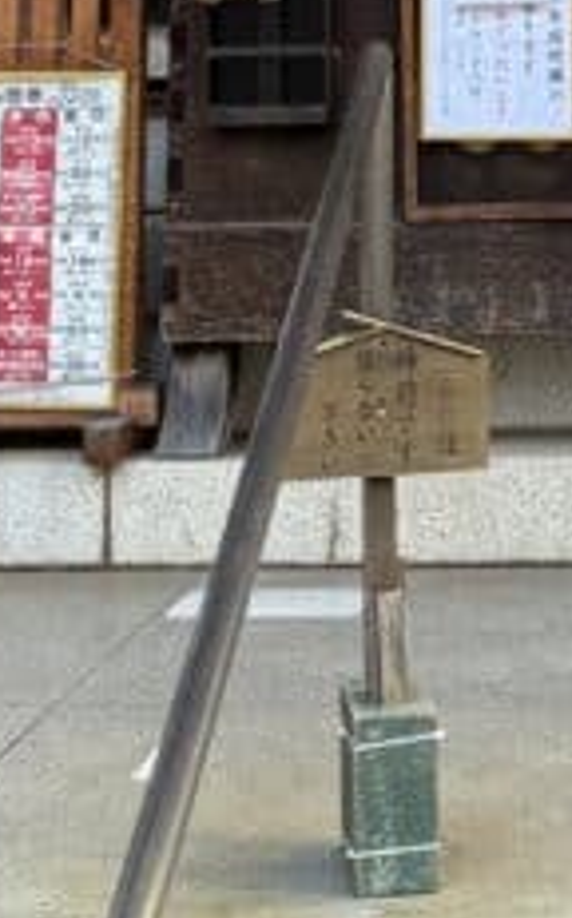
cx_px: 512
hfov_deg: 11.5
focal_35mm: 113
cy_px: -922
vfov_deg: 15.0
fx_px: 2824
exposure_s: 1/345
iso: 100
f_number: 1.78
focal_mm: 6.76
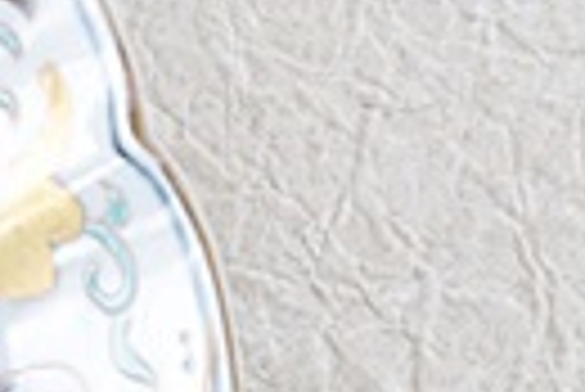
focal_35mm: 507
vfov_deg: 2.7
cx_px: -891
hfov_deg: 4.0
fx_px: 8249
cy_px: 552
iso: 800
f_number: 5.6
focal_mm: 55
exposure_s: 1/20
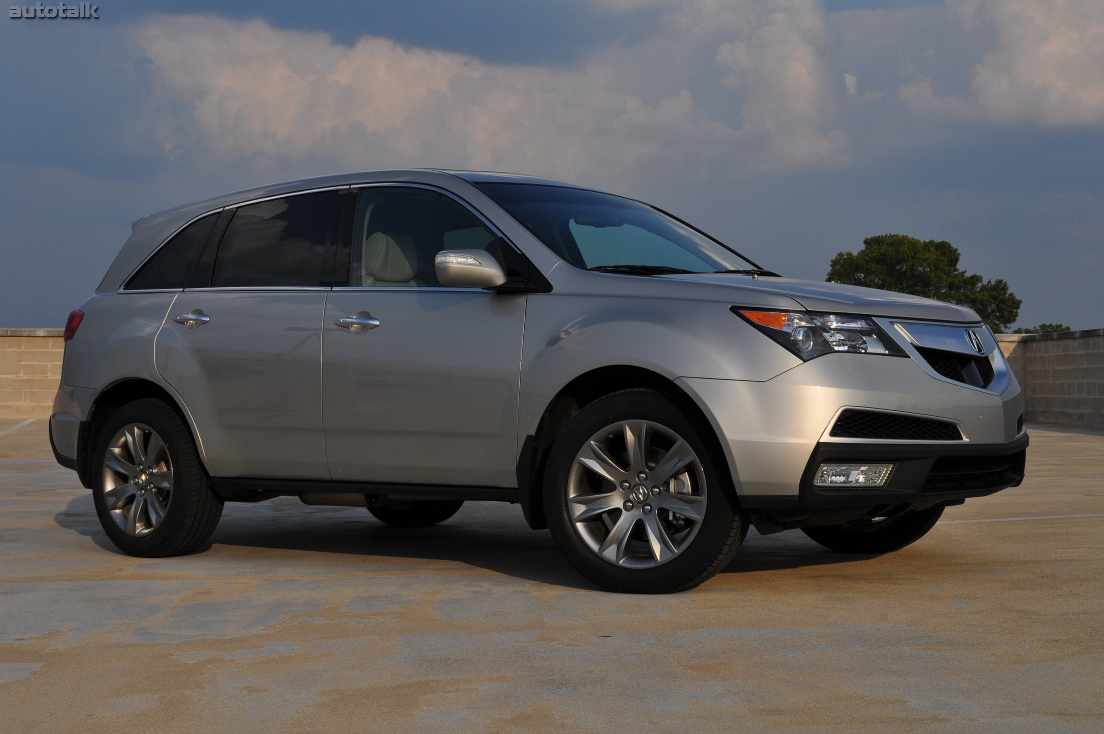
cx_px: 552
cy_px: 367
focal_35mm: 52
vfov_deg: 25.7
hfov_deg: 37.9
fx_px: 1608
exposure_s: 1/500
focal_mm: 35
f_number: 11
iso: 200
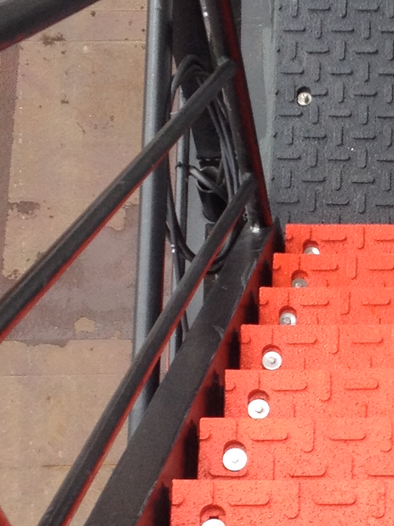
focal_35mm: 144
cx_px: 485
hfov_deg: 10.1
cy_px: 438
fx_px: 2185
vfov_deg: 13.6
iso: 50
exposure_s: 1/250
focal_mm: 4.28
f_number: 2.4
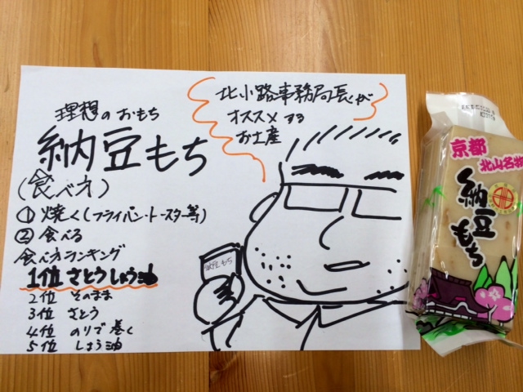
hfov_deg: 60.0
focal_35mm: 30
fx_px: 453
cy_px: 196
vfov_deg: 46.8
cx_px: 262
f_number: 2.2
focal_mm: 4.12
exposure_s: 1/120
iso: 50
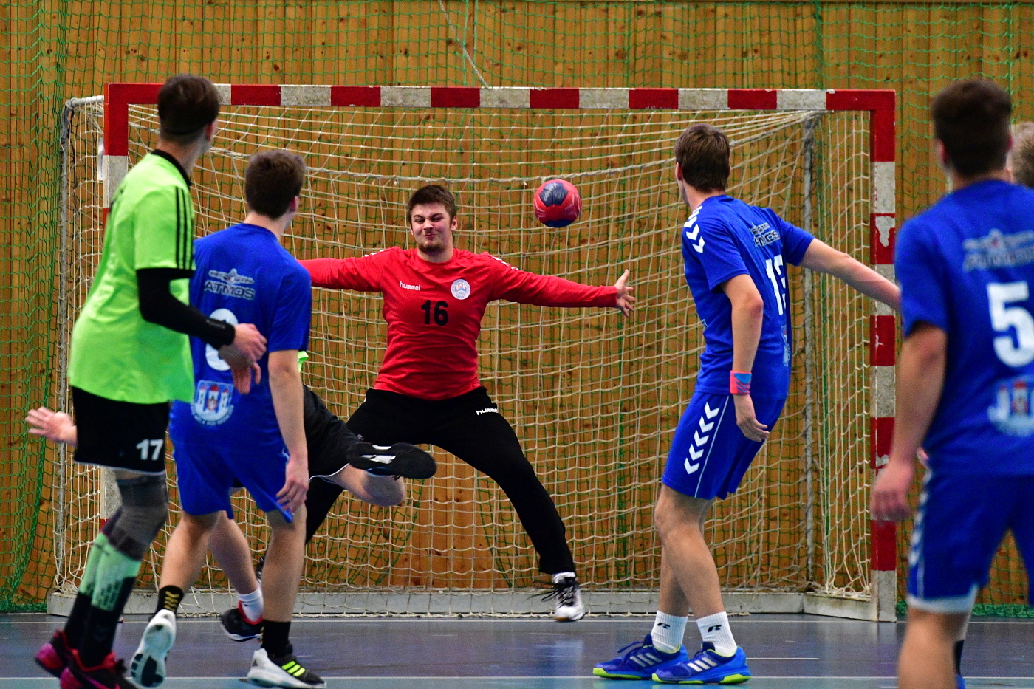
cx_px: 517
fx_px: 8615
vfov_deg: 4.6
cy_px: 344
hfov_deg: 6.9
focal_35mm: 300
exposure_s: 1/400
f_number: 3.5
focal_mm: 200
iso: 3200
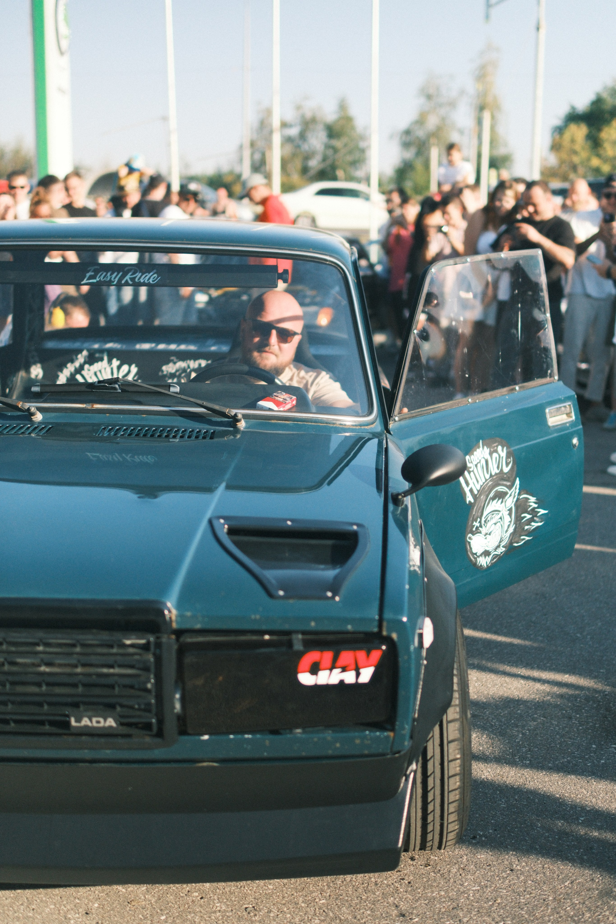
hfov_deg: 29.9
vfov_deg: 43.6
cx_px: 308
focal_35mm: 45
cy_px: 462
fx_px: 1155
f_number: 1.4
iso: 1000
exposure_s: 1/200
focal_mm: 30
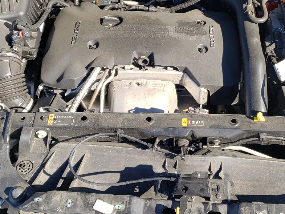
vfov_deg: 27.3
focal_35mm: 53
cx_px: 193
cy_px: 69
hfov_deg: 35.8
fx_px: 436
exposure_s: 1/909
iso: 50
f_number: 1.5
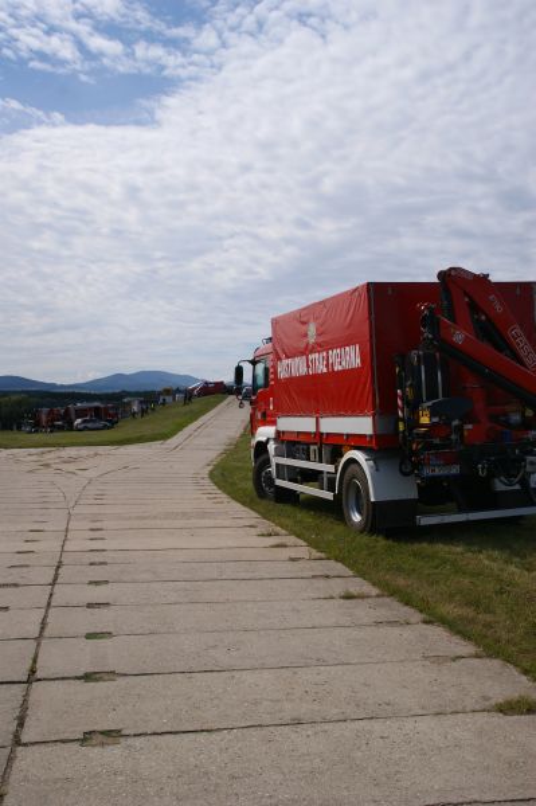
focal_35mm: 39
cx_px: 268
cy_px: 403
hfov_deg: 34.2
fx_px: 872
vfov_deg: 49.6
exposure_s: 1/250
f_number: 11
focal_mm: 26
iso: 100
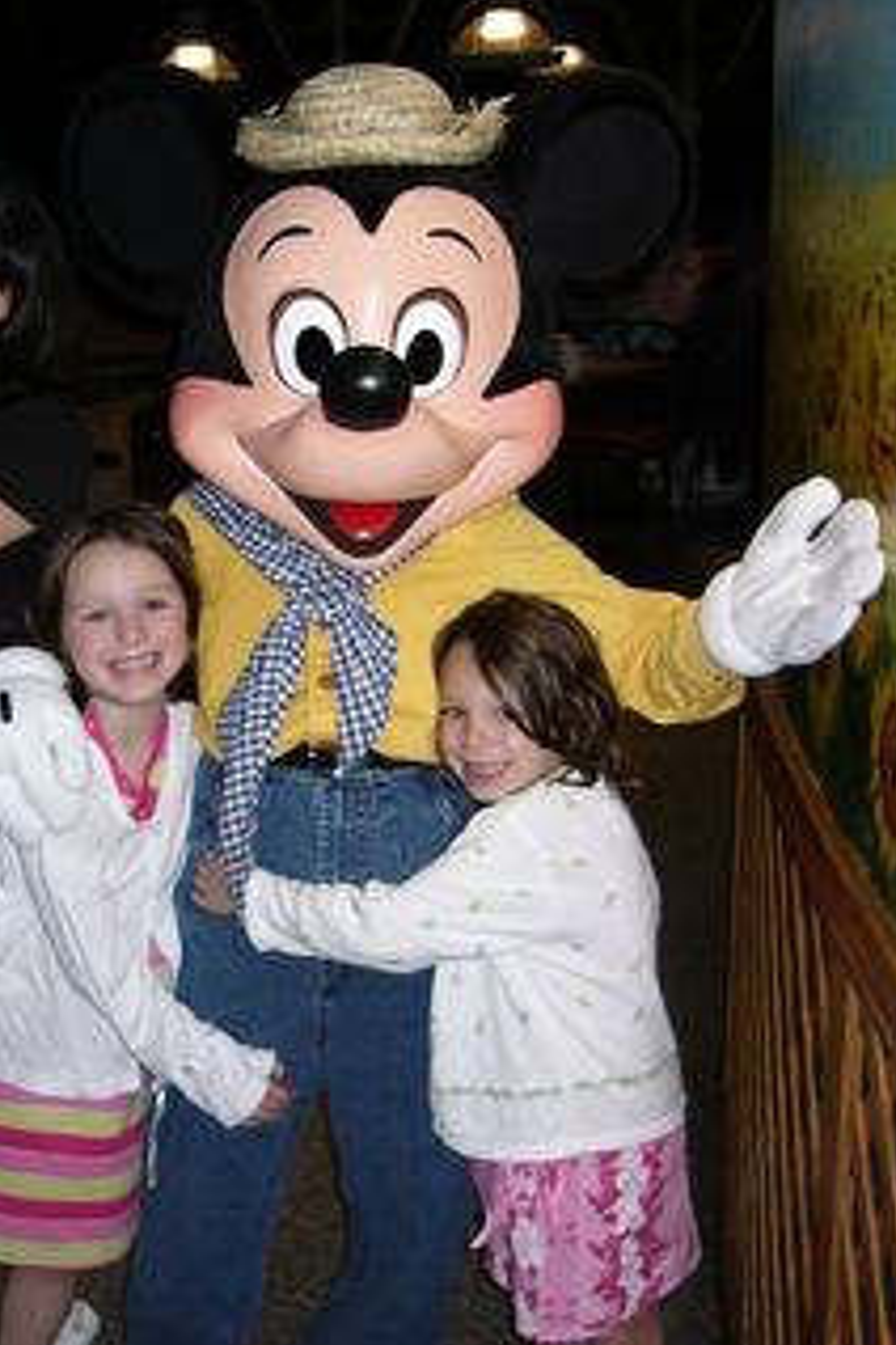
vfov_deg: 36.2
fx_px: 2053
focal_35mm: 55
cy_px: 601
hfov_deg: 24.3
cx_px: 211
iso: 100
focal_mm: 5.8
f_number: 2.8
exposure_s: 1/60
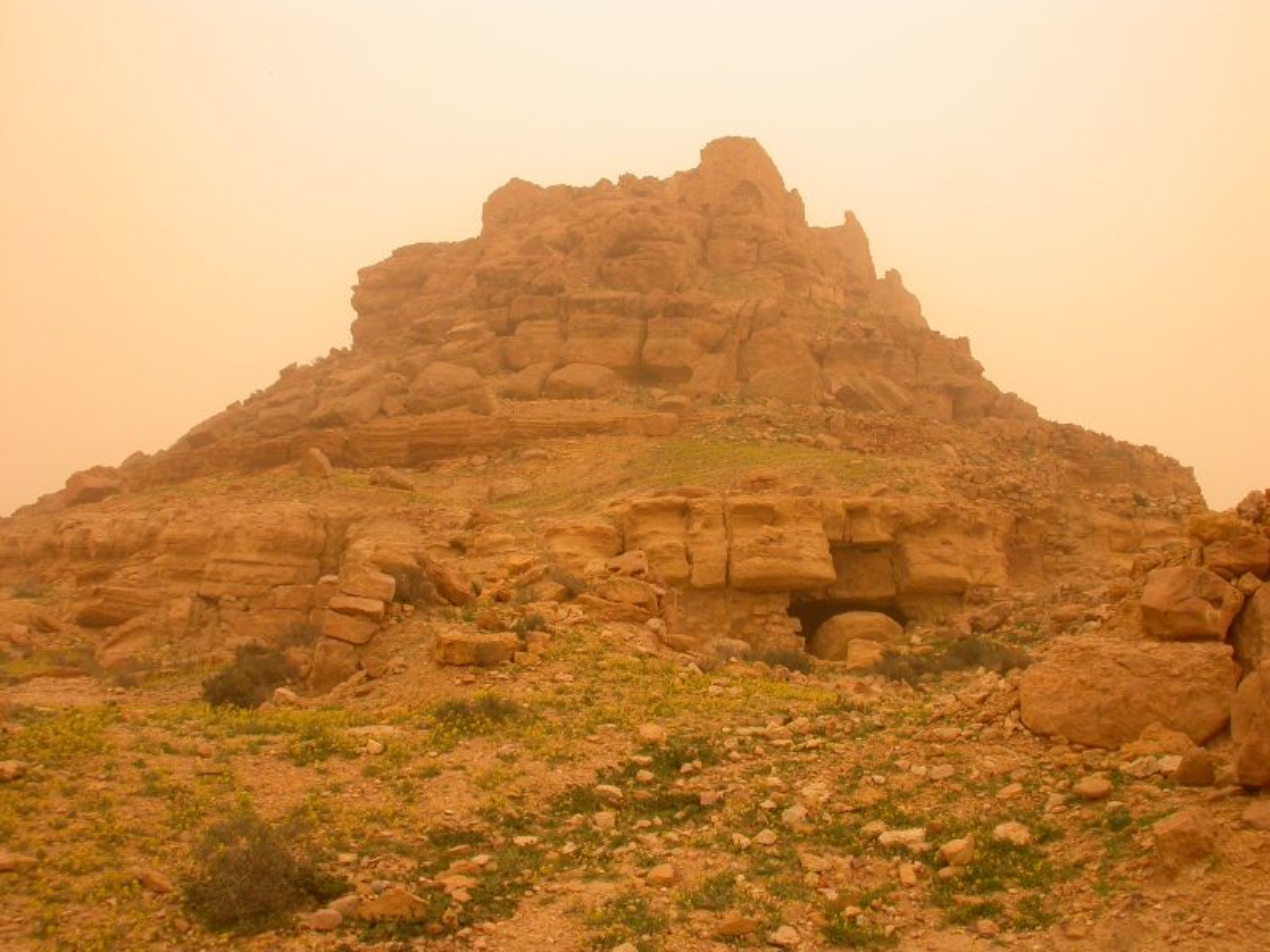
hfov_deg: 42.1
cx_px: 635
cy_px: 476
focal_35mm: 45
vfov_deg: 32.2
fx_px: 1651
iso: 100
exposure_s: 1/117
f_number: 5
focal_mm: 9.3
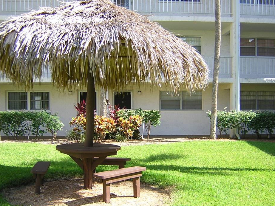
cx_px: 140
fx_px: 318
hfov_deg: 46.8
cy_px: 110
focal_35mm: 40
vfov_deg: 35.9
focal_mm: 4.7
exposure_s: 1/288
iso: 100
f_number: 2.6
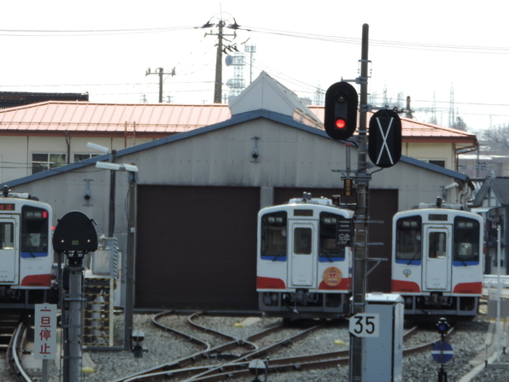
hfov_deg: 6.6
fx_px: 4441
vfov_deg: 4.9
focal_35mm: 302
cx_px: 219
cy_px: 151
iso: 80
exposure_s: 1/400
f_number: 4.6
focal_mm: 40.1
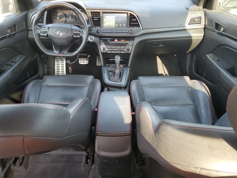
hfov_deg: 67.3
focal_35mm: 26
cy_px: 89
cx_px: 118
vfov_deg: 53.1
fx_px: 178
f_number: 1.5
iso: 67
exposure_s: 1/120
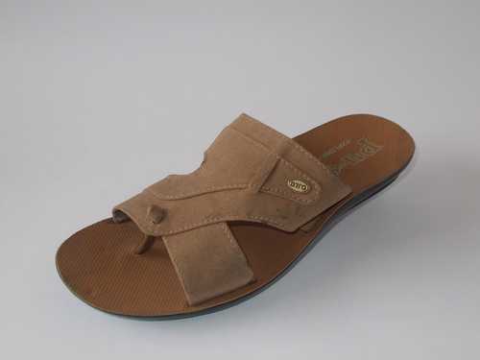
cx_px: 240
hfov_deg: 47.9
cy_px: 180
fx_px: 541
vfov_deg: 36.8
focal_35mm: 39
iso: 200
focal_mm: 6.9
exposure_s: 1/30
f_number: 3.9
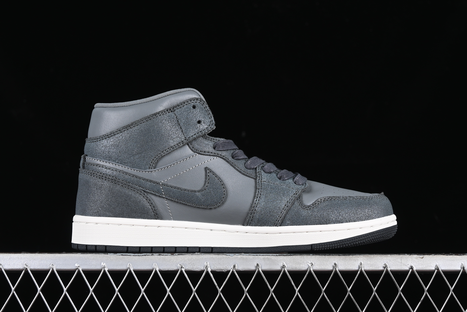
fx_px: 973
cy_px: 156
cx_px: 234
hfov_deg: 27.0
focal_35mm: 75
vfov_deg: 18.2
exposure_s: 1/60
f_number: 7.1
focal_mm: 50
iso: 160
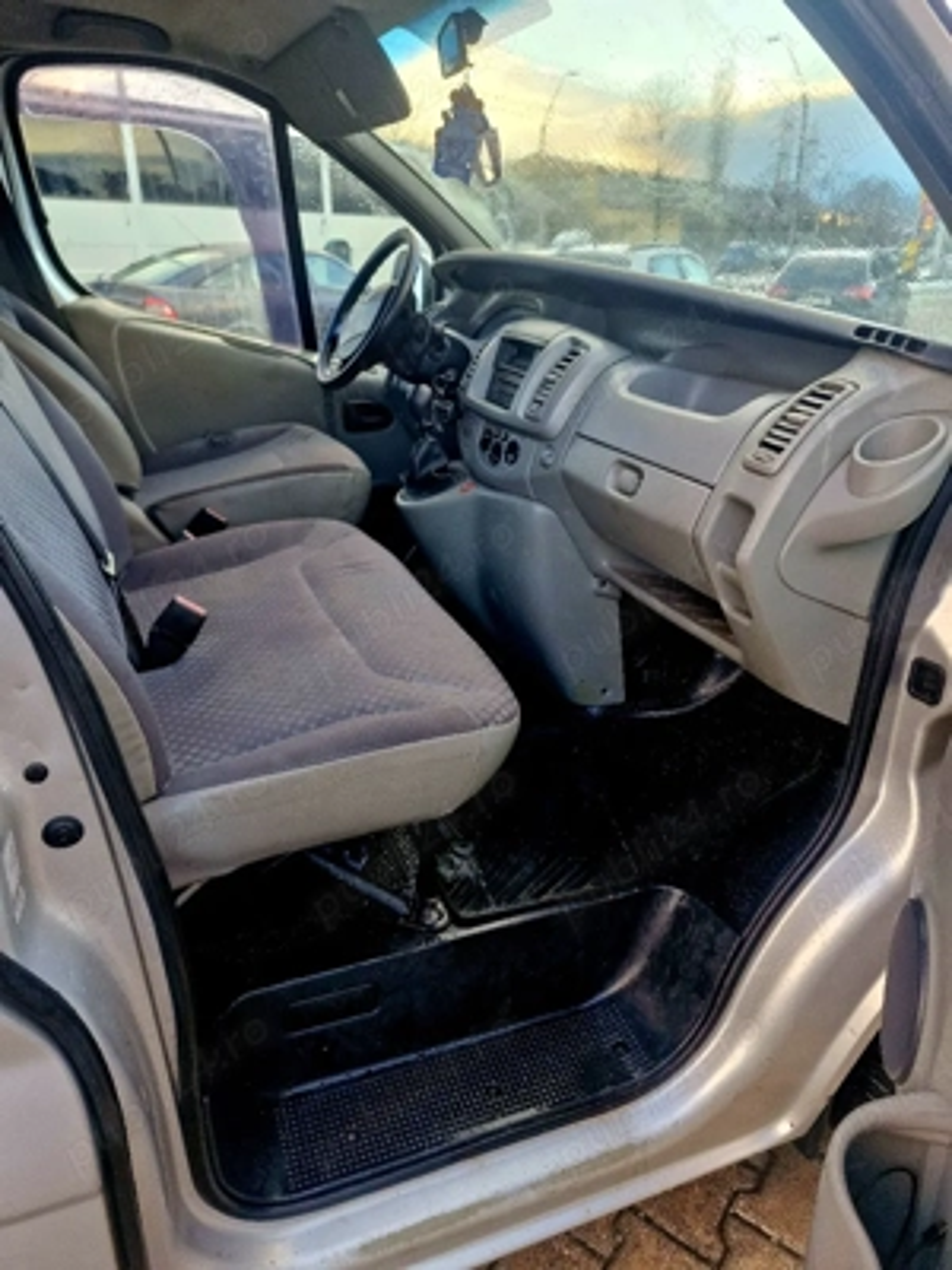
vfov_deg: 73.9
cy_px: 635
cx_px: 476
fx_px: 843
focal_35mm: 23
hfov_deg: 58.9
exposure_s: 1/182
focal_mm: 5.54
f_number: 1.8
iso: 160
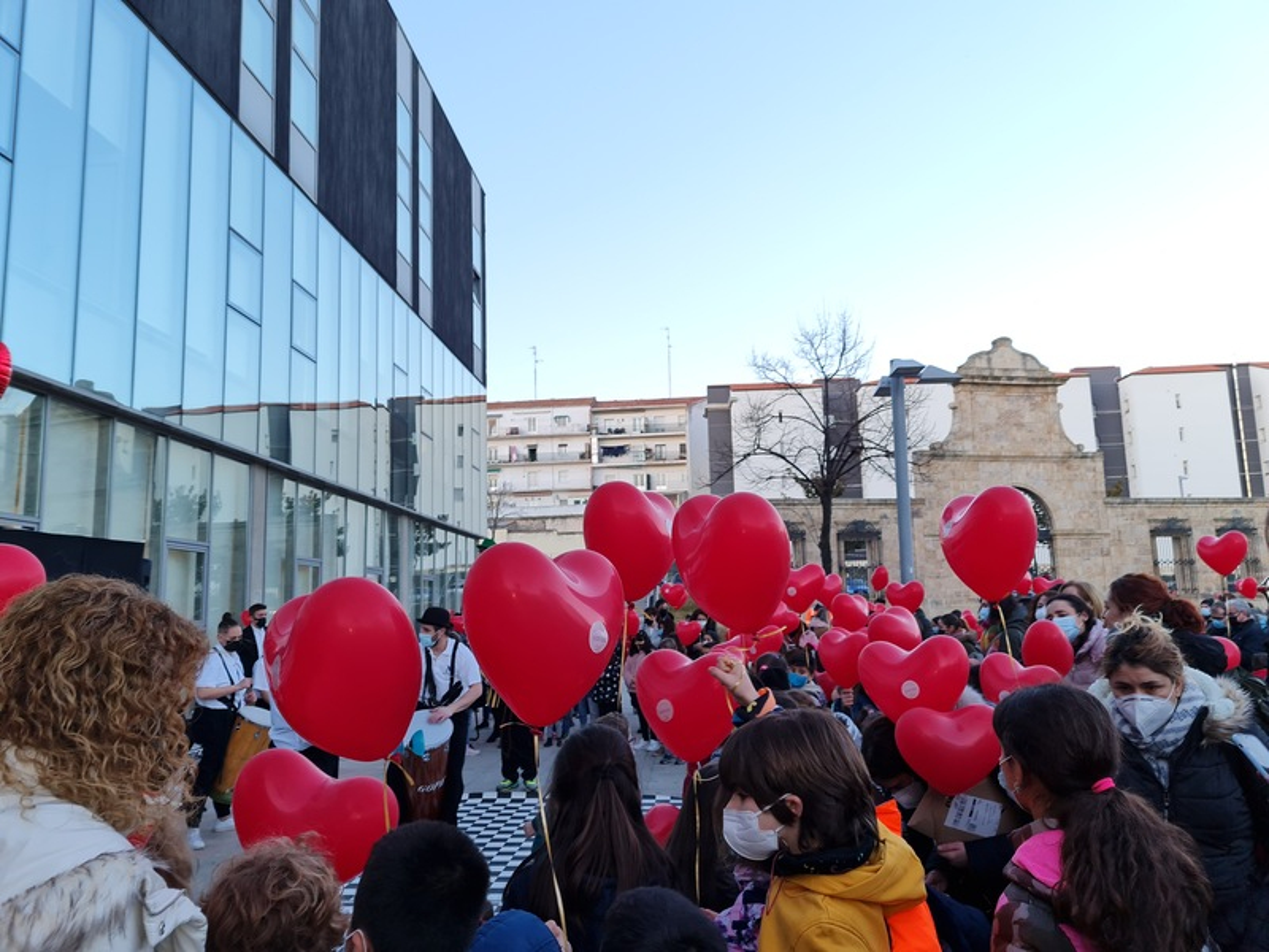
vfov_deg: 53.1
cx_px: 634
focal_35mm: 26
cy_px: 476
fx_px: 953
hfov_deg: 67.3
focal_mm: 5.4
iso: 50
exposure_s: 1/131
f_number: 1.8
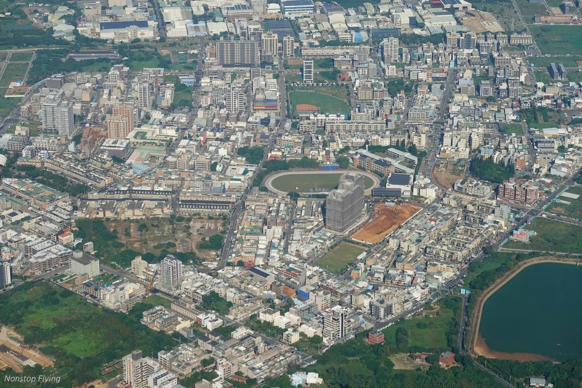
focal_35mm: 95
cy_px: 194
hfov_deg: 21.5
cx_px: 291
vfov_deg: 14.4
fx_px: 1536
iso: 100
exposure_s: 1/800
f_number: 4.5
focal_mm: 34.64
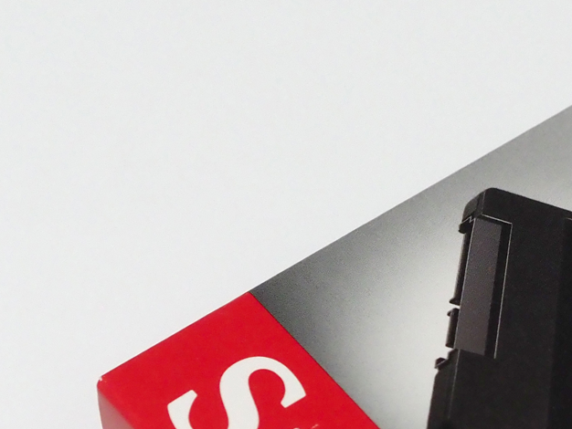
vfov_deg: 4.0
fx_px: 6083
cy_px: 428
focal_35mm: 368
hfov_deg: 5.4
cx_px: 740
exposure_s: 1/125
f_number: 4
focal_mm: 60
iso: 1000
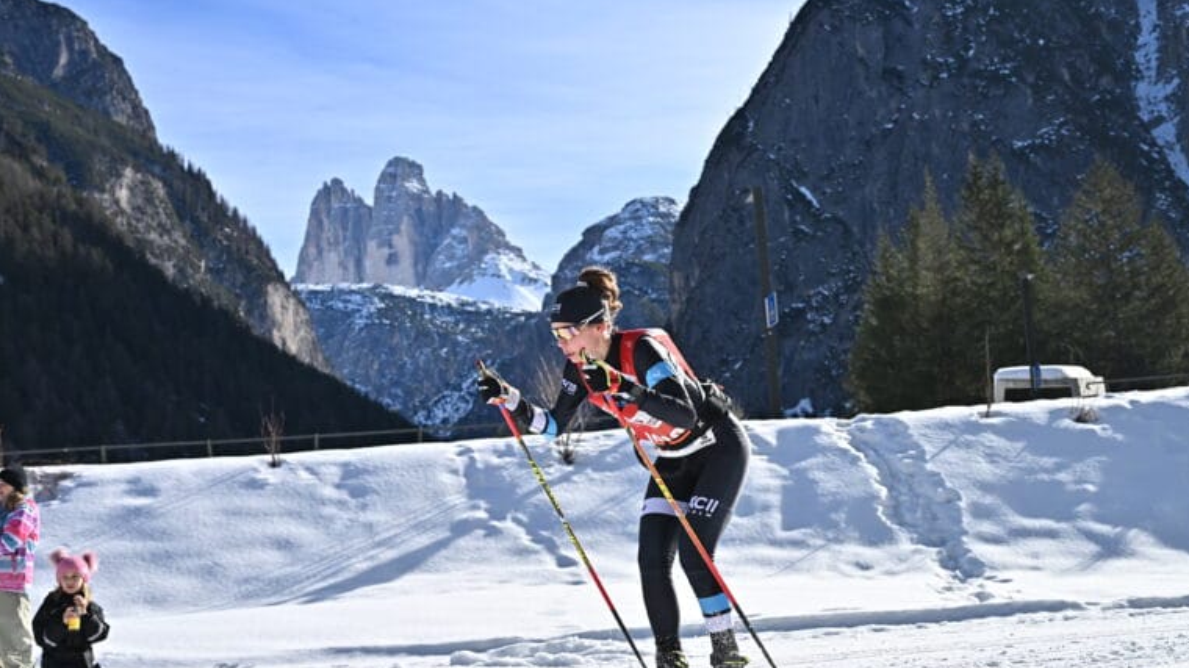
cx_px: 599
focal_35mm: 54
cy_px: 360
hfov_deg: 38.5
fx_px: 1702
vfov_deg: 22.2
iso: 180
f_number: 4.5
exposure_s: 1/1600
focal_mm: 51
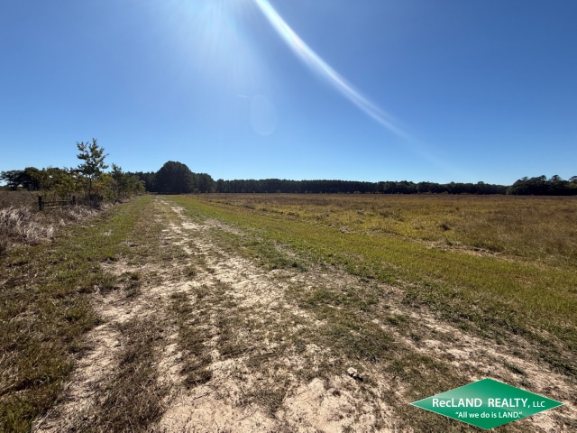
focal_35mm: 14
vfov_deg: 85.7
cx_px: 288
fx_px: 233
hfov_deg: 102.1
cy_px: 216
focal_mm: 2.22
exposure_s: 1/2976
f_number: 2.2
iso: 50
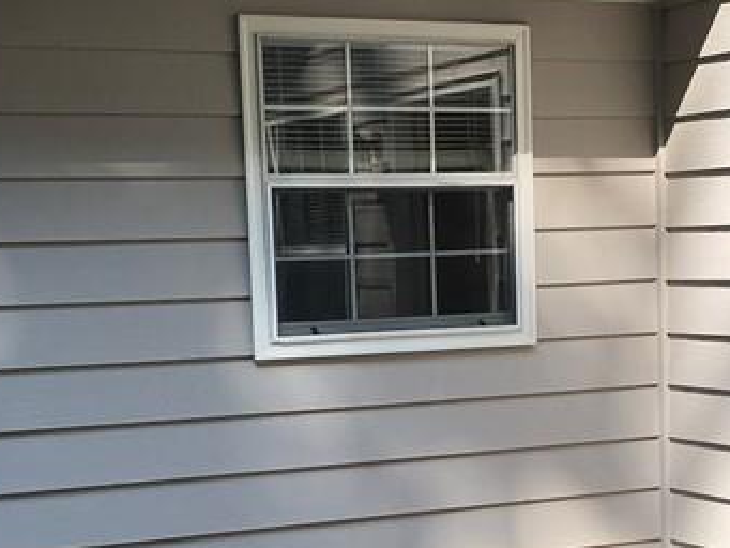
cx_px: 447
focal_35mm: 84
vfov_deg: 17.4
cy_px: 462
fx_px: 1772
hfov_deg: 23.2
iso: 20
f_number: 1.8
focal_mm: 3.99
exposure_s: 1/649
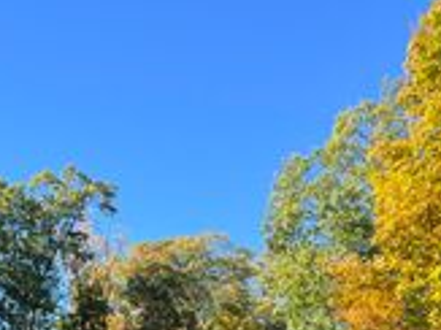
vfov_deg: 17.8
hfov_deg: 23.7
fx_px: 1018
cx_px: 41
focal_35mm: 80
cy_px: 353
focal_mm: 5.7
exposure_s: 1/1029
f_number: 1.5
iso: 50
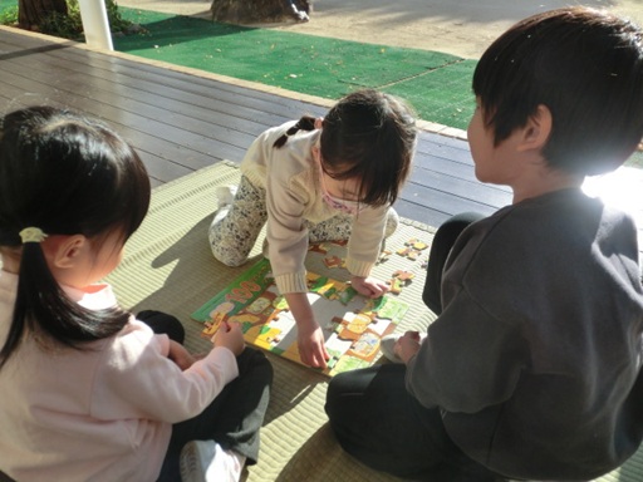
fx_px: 520
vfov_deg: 49.7
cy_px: 241
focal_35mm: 28
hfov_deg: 63.4
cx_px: 322
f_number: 3
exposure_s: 1/640
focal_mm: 5
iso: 100
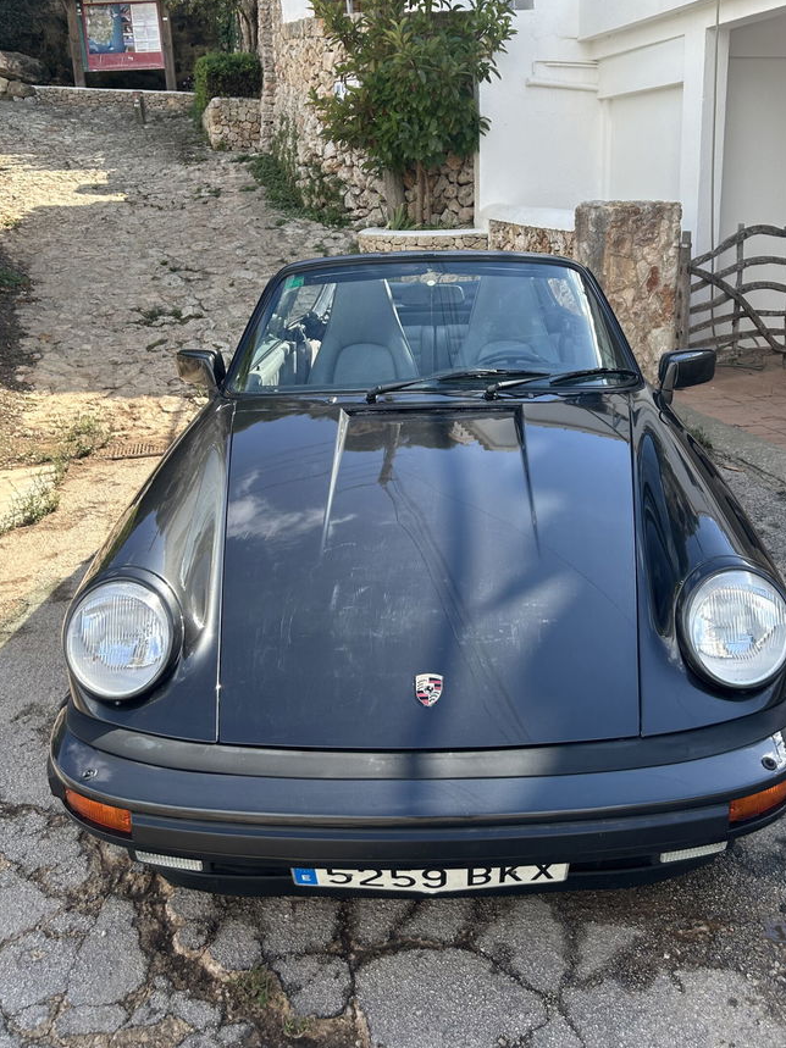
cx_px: 441
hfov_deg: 45.3
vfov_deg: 58.0
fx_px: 939
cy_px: 433
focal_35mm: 31
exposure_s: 1/1238
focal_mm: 5.7
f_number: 1.5
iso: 50
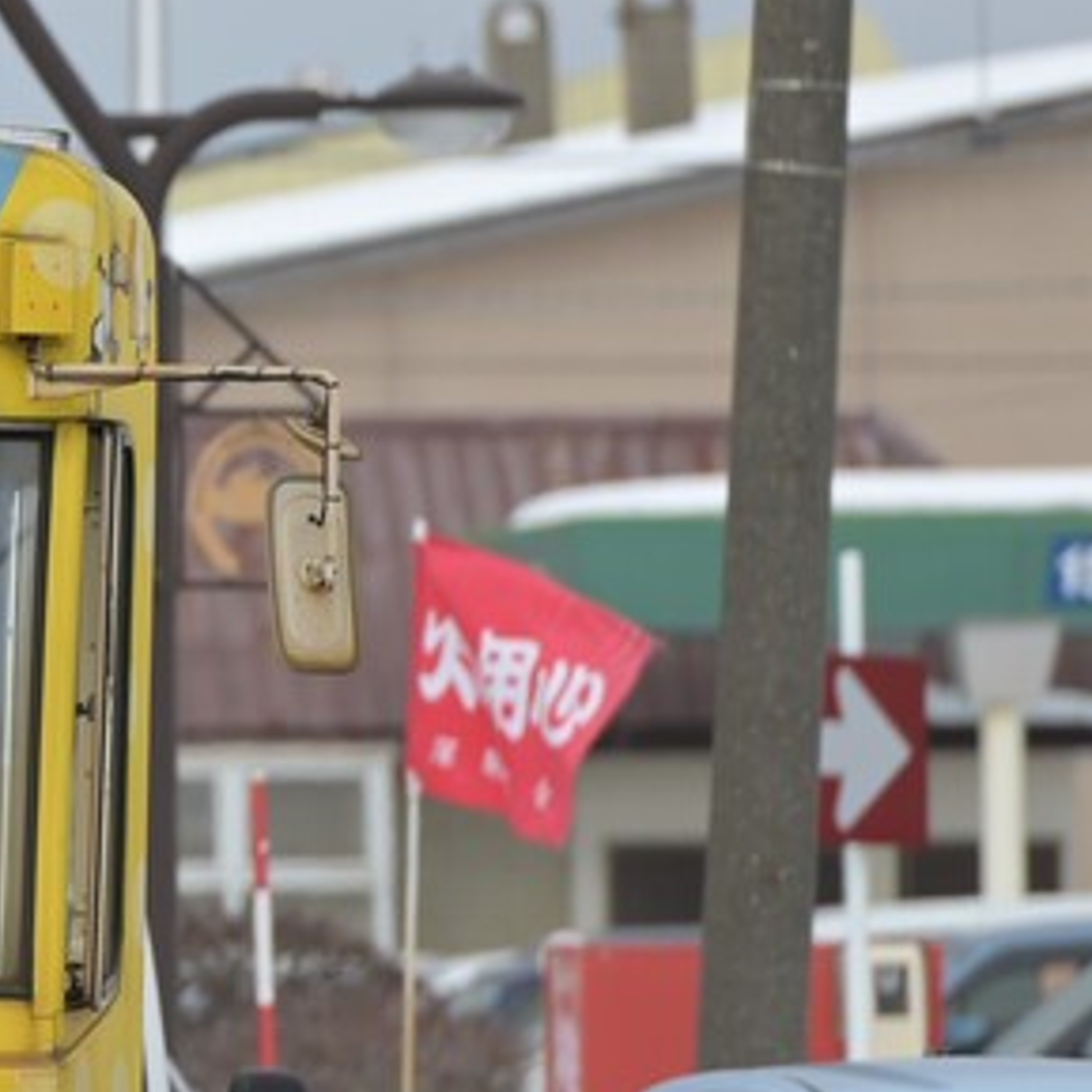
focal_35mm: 875
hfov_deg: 2.0
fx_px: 31229
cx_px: -1432
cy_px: 459
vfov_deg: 2.0
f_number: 4
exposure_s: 1/1000
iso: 100
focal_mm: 200
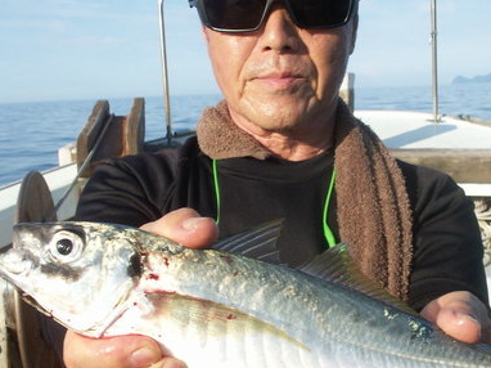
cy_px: 178
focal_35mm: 62
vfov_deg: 23.6
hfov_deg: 31.1
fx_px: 879
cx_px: 311
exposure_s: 1/200
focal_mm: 7.7
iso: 50
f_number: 7.1
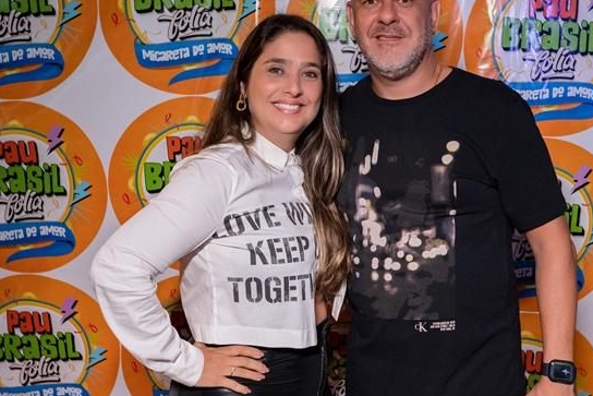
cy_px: 192
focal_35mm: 49
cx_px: 346
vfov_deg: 27.5
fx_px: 807
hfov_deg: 40.2
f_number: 2.8
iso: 2500
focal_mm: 24
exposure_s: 1/320
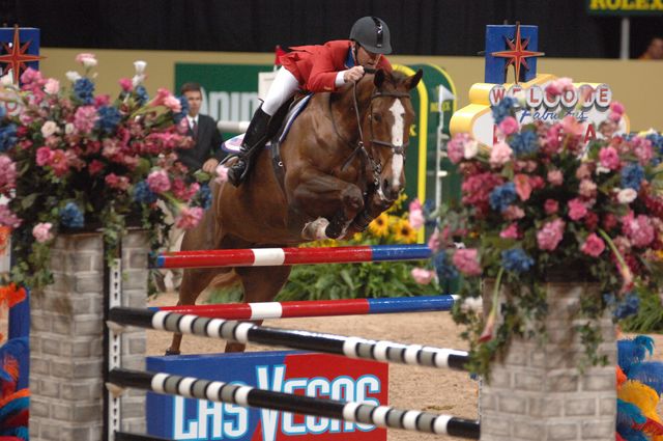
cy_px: 220
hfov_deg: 6.9
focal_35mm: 300
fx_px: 5518
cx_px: 332
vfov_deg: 4.6
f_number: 2.8
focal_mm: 200
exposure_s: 1/320
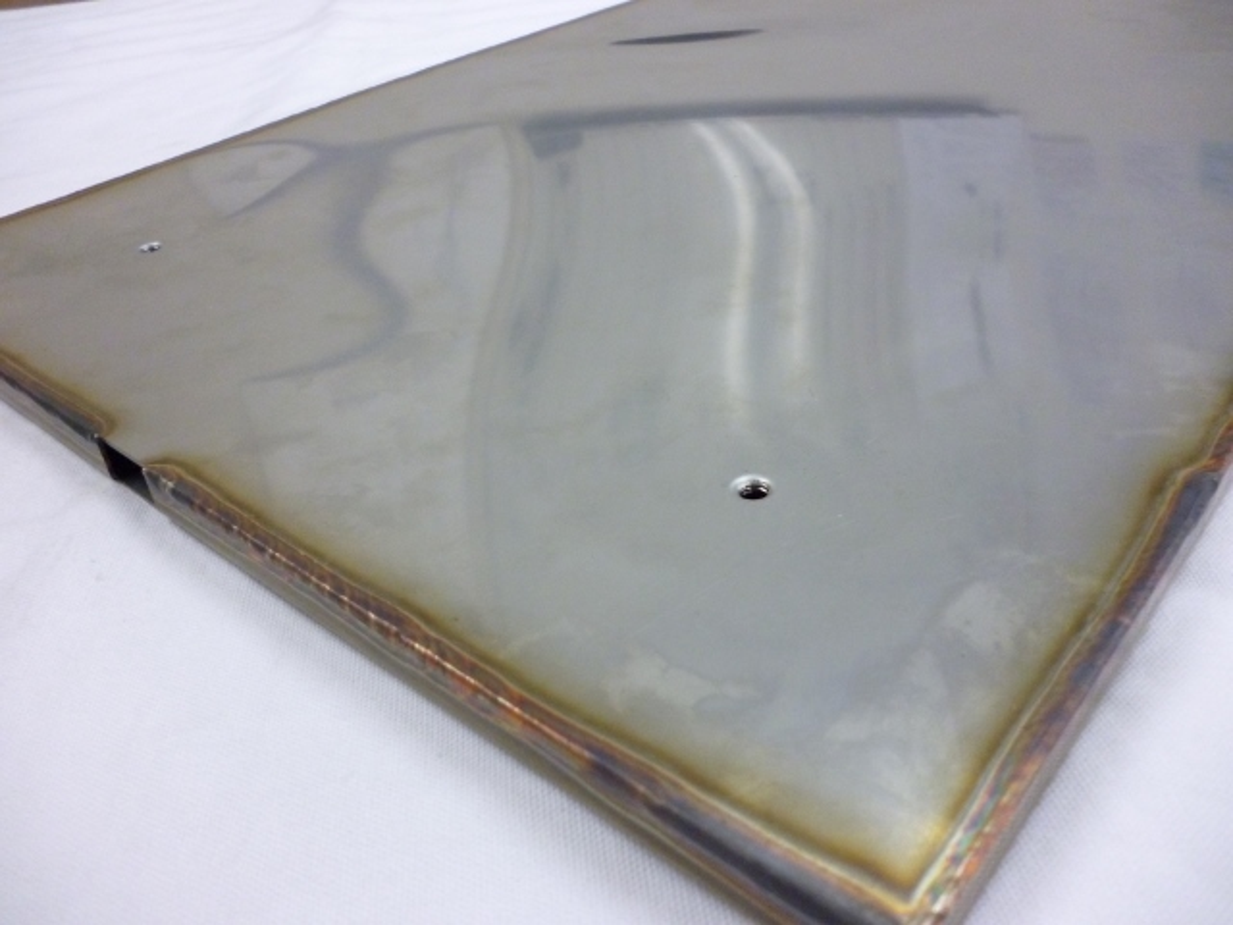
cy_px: 462
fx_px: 997
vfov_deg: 49.7
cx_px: 616
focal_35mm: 28
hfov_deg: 63.4
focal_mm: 5
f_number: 3.1
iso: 400
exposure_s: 1/60
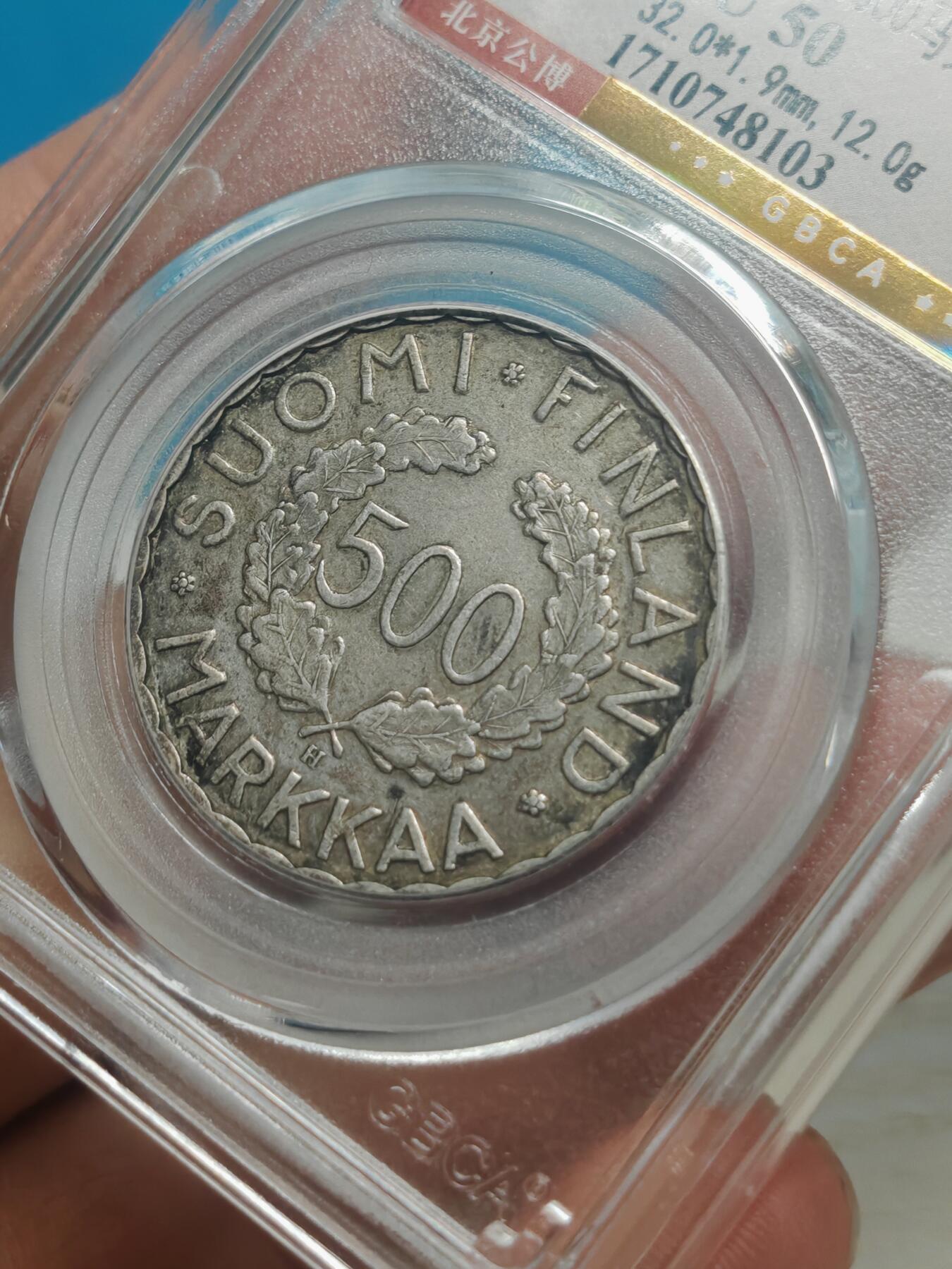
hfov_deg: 15.6
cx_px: 476
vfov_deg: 20.7
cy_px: 634
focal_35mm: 95
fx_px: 3484
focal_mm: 7.62
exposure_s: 1/100
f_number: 1.6
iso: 100
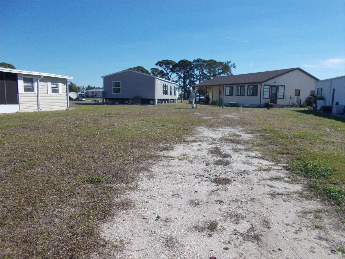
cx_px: 172
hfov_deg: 67.3
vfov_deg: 53.1
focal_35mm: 26
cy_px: 130
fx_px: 259
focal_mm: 4.6
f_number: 8
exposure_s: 1/200
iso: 80
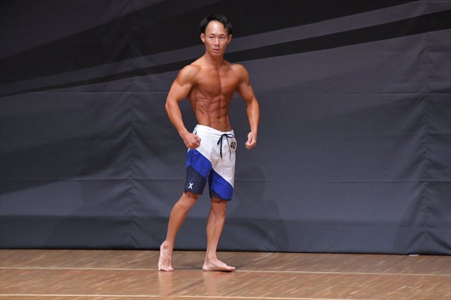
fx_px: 4320
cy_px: 150
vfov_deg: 4.0
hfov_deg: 6.0
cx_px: 226
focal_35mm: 345
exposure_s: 1/400
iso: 6400
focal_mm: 230
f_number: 5.6
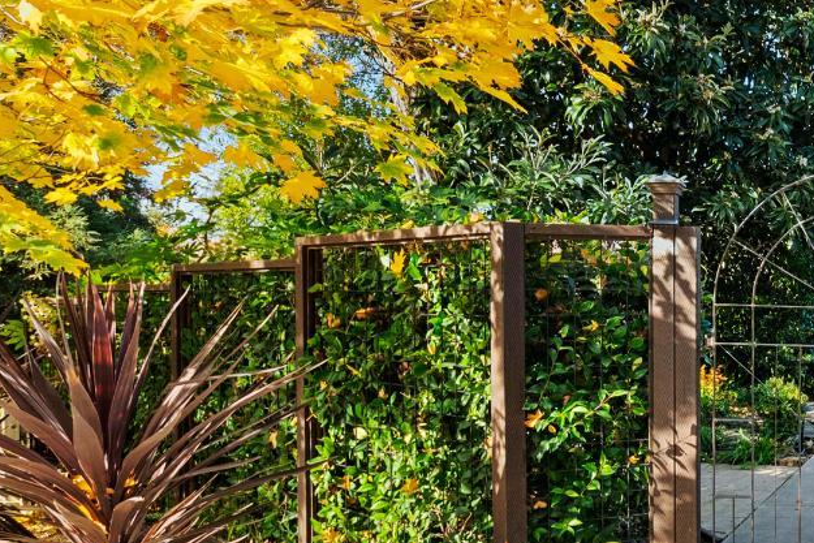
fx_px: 814
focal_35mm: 36
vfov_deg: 36.9
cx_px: 882
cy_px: 255
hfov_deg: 42.5
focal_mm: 10
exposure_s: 1/50
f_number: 8
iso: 100
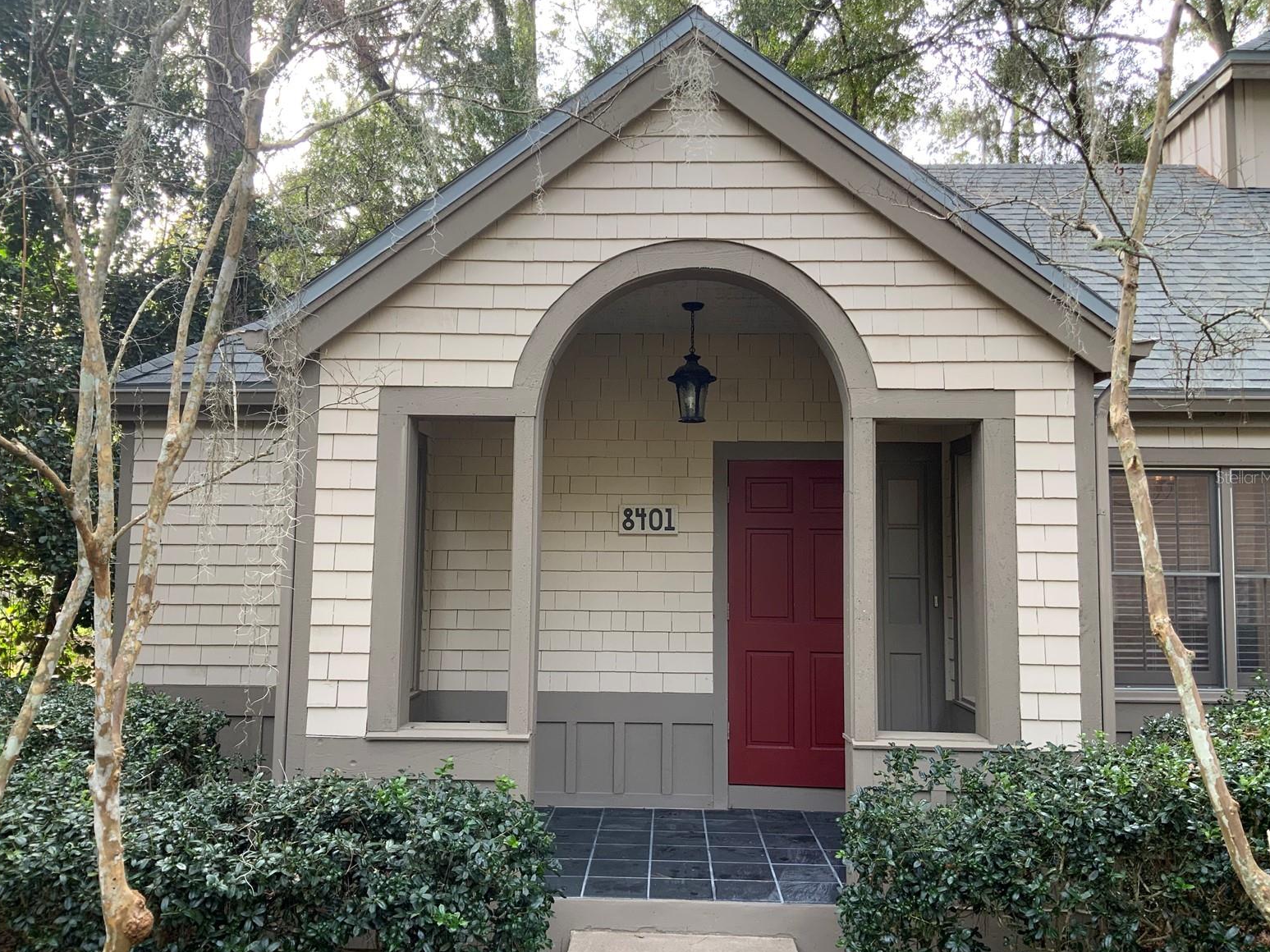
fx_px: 1101
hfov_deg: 60.0
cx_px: 636
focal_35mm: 30
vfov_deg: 46.8
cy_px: 477
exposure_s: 1/122
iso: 32
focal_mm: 3
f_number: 1.8
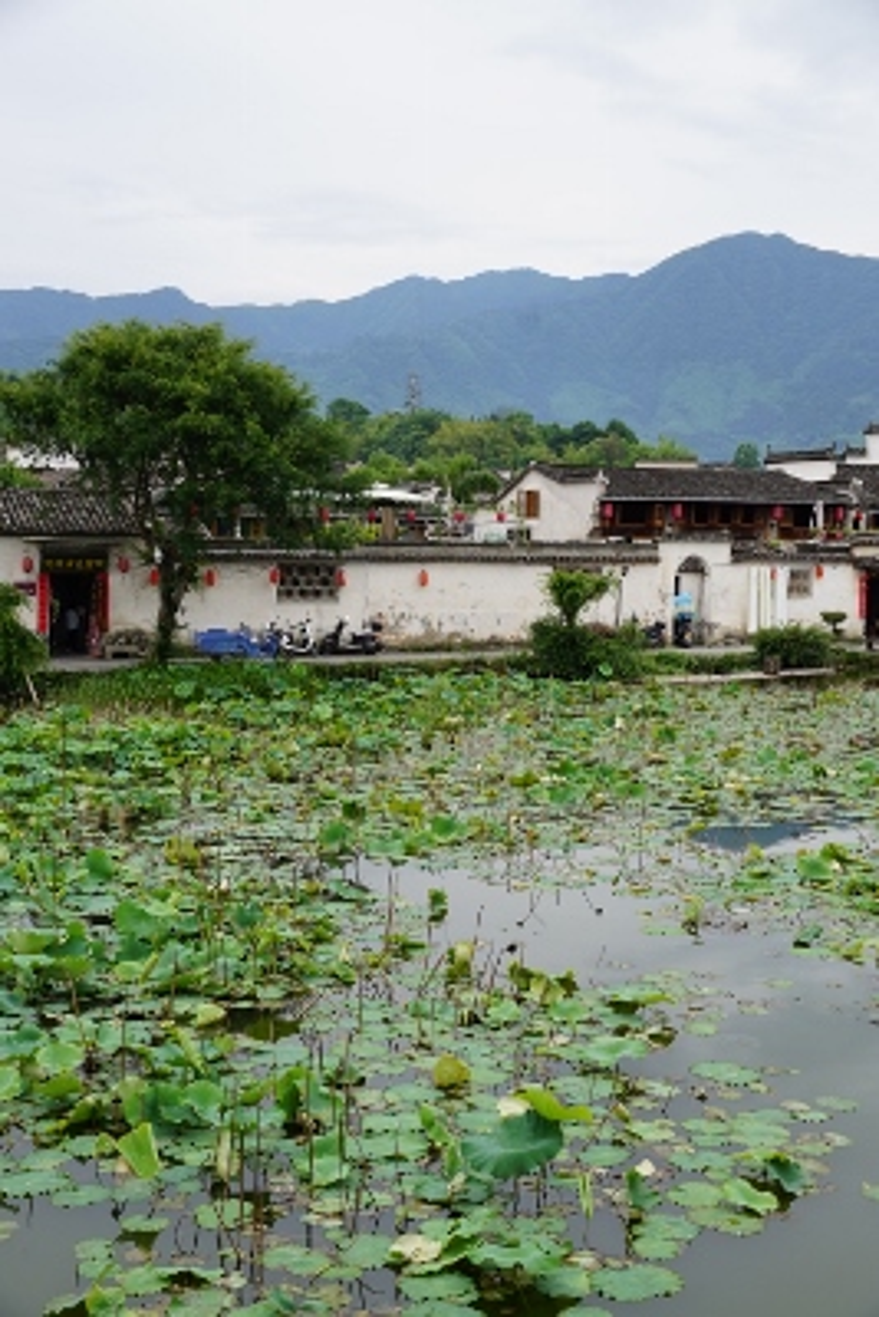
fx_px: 1921
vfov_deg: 37.8
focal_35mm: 52
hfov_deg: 25.8
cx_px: 440
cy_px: 658
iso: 100
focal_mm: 35
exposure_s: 1/125
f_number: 9
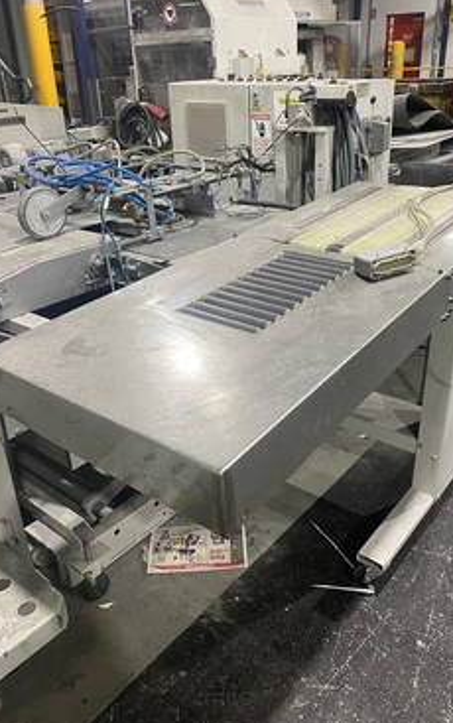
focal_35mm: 30
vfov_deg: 62.8
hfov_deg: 41.9
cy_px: 343
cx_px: 250
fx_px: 591
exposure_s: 1/50
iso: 200
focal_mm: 4.25
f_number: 1.8
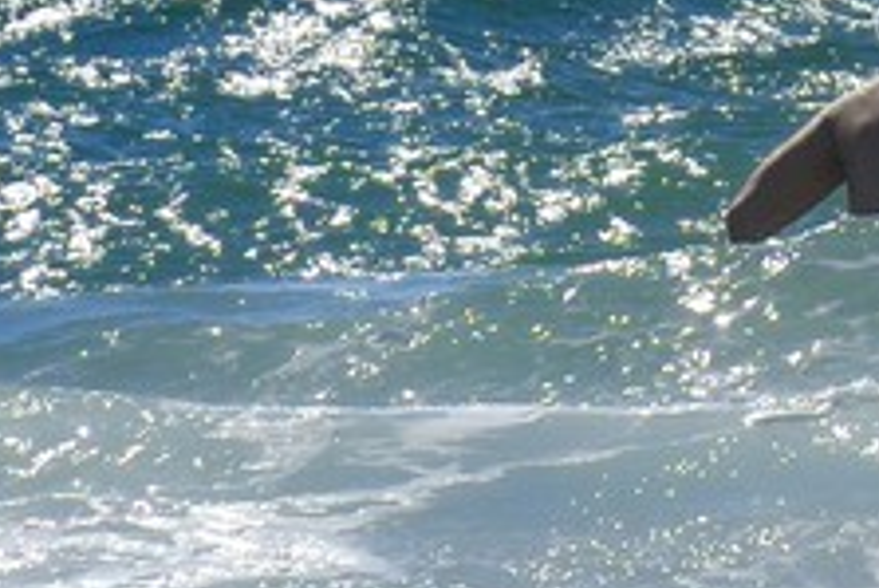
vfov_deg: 1.0
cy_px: -395
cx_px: 2862
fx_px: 34986
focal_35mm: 1432
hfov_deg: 1.4
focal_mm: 200
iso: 200
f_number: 13
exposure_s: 1/500
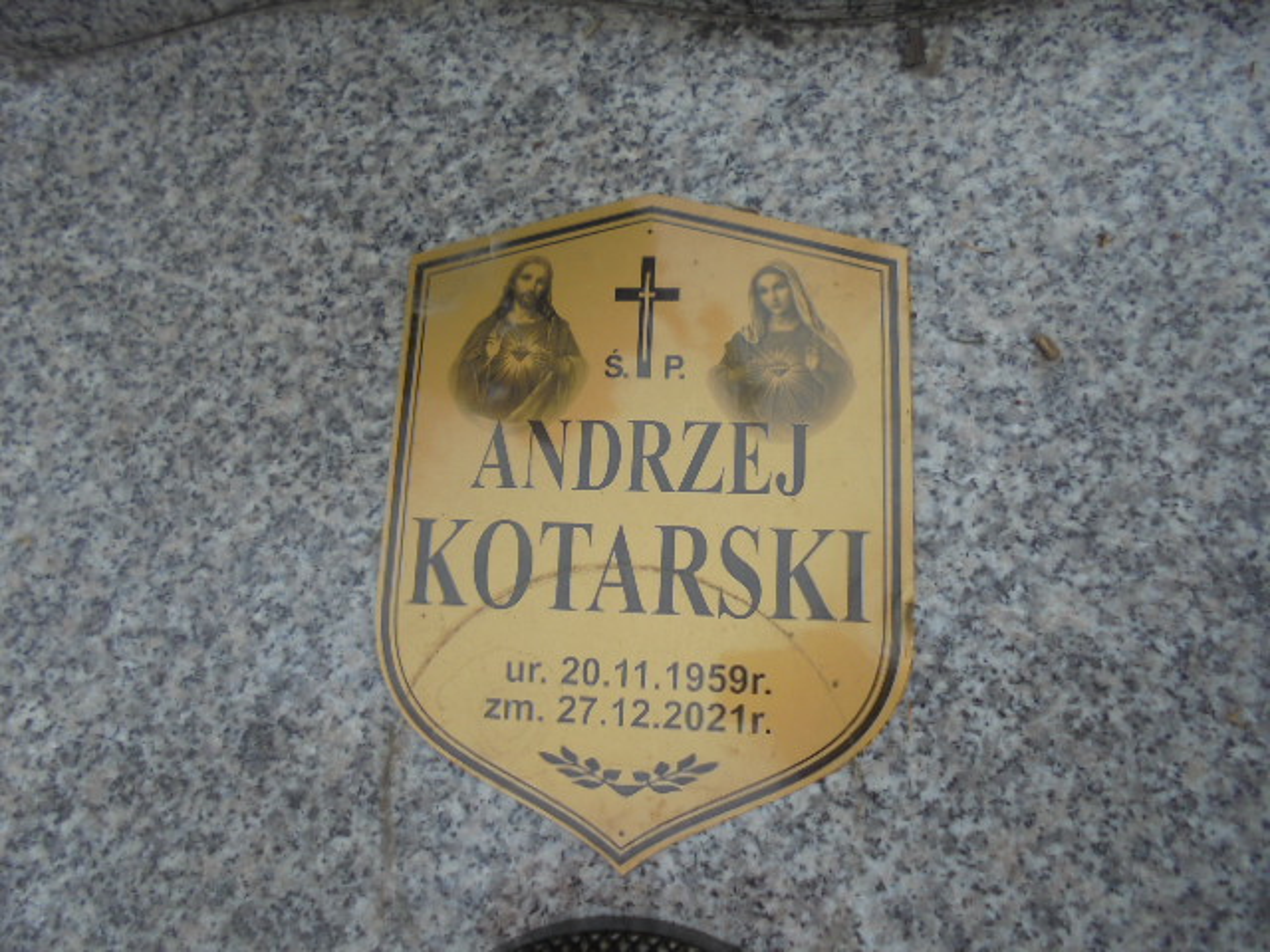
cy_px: 476
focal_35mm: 26
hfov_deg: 67.3
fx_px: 954
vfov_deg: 53.1
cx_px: 635
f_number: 3.5
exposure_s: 1/500
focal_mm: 4.6
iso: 100
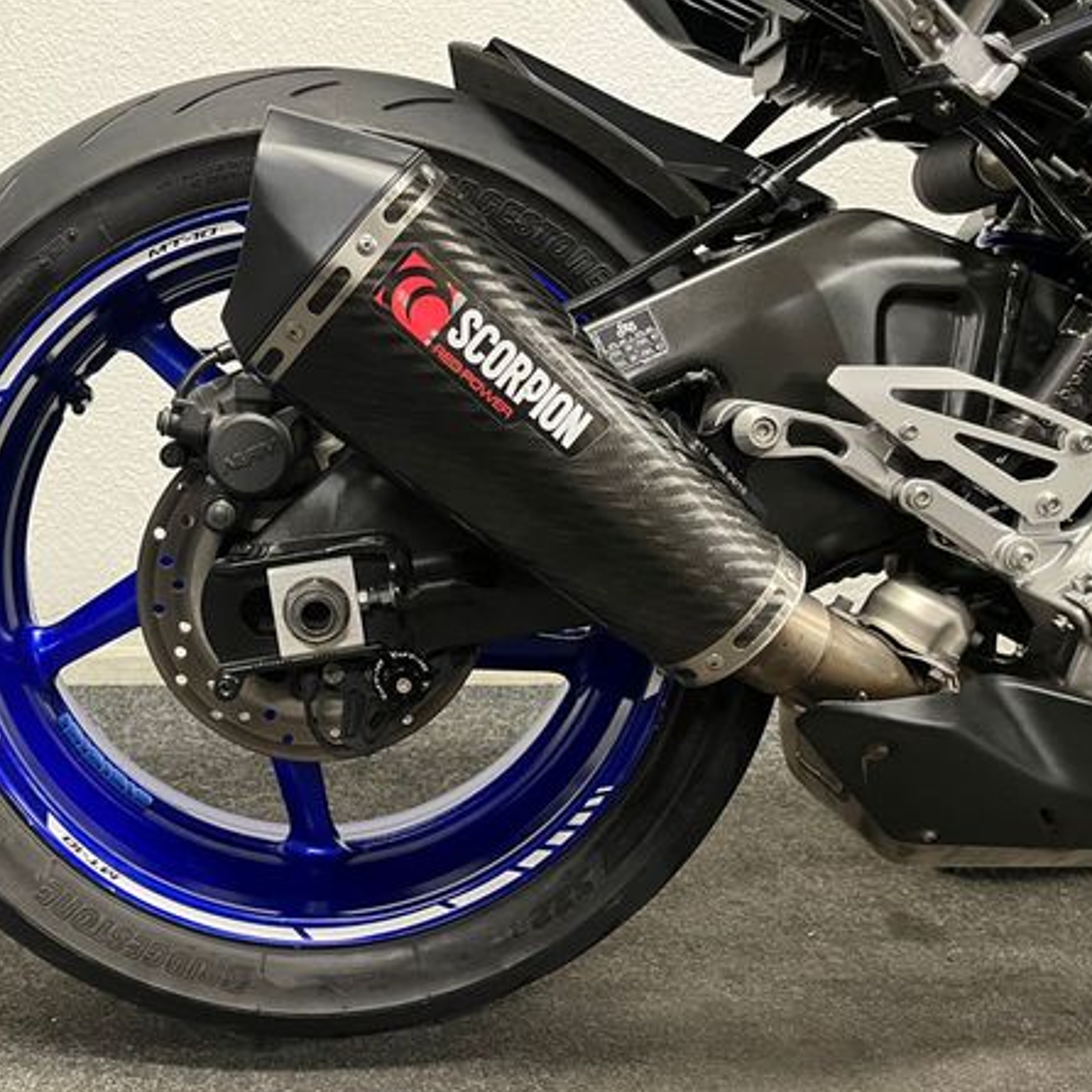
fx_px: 1178
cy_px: 548
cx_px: 372
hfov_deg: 49.0
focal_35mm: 33
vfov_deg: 49.7
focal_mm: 5.1
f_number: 1.6
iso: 400
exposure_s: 1/50
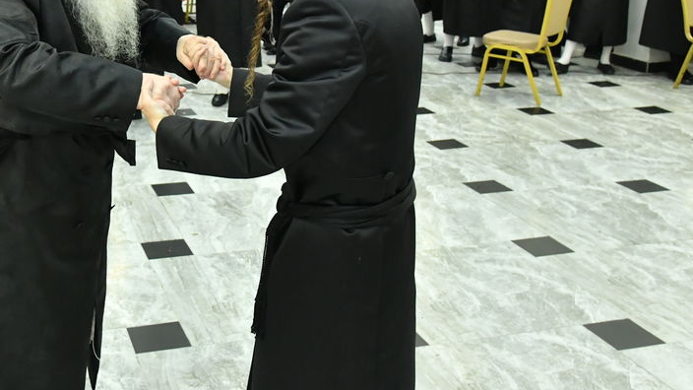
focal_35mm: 50
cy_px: 109
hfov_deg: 40.4
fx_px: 919
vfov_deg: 23.8
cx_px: 193
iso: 4000
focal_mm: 24
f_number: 5
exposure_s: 1/250
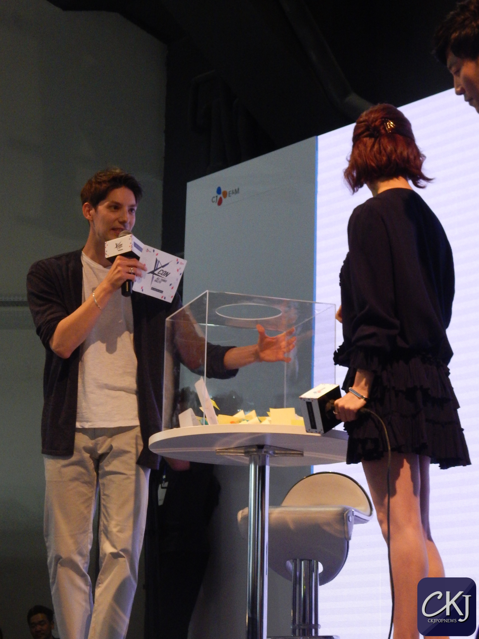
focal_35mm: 85
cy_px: 320
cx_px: 240
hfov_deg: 17.4
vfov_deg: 23.0
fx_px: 1568
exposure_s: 1/30
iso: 200
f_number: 4.3
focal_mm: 15.3
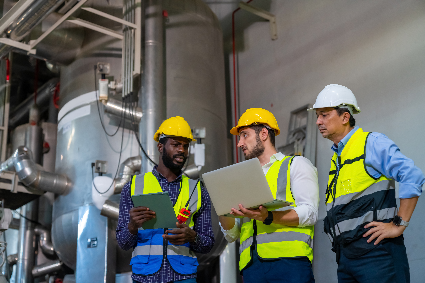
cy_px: 142
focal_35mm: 55
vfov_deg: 24.6
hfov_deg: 36.2
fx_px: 649
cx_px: 212
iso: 1250
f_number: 2.8
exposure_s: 1/125
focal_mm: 55
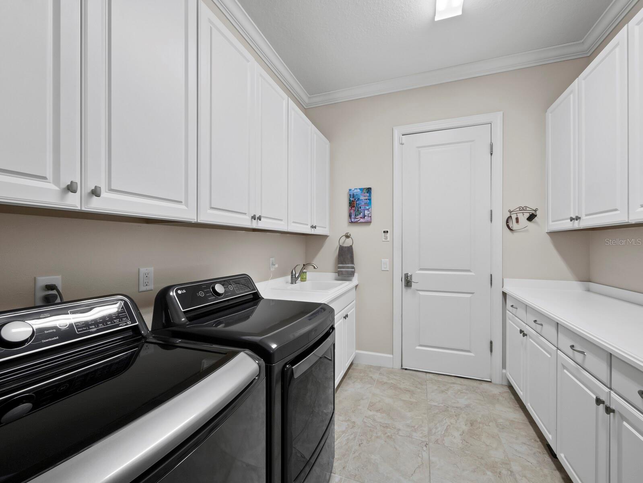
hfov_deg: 102.0
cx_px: 322
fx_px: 260
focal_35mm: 14
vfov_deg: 85.7
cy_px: 242
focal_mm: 7
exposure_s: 1/2
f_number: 14
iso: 320
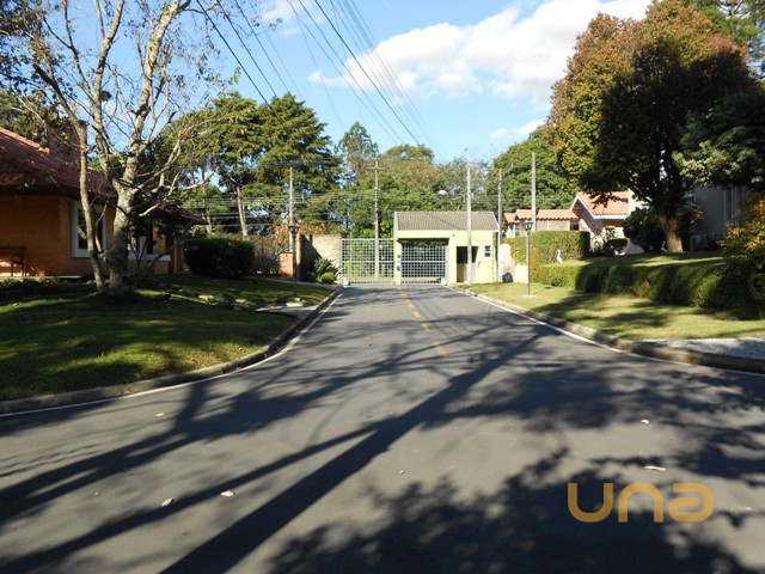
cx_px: 382
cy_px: 287
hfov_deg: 56.8
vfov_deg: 44.2
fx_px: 707
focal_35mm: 32
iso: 80
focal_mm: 5.8
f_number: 3.6
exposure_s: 1/400
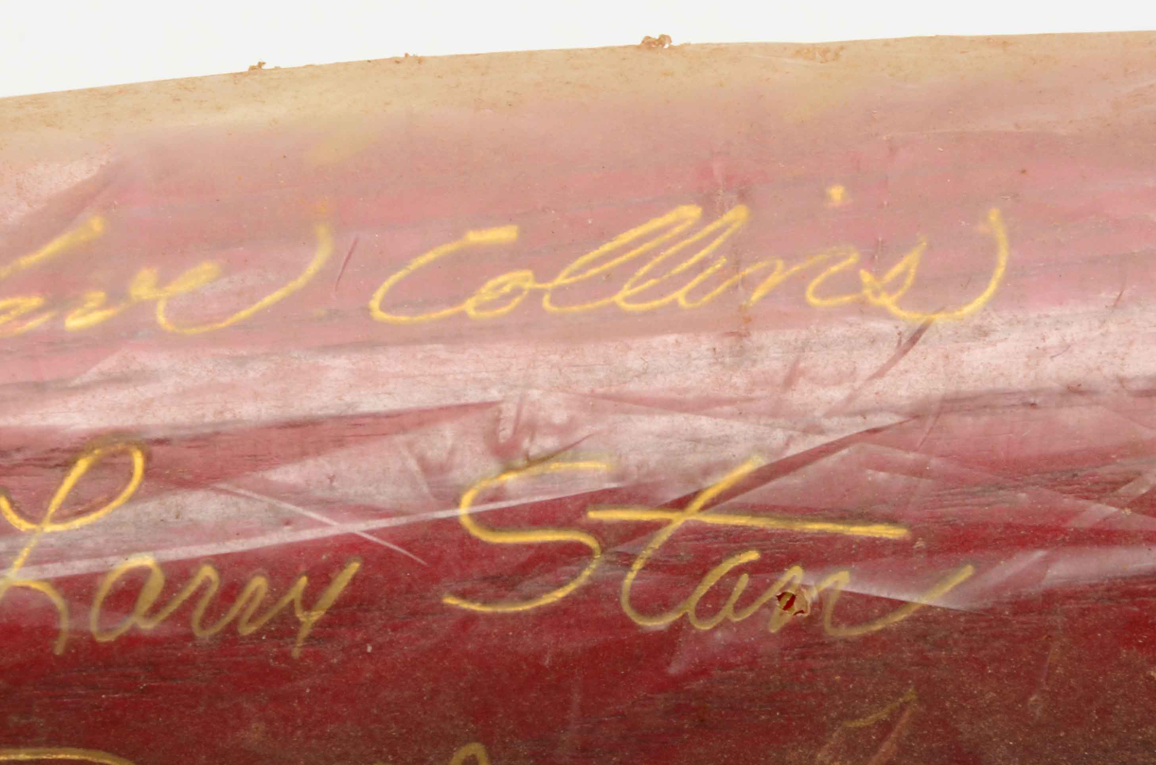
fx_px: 8550
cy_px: 576
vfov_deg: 5.1
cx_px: 623
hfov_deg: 7.7
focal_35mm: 267
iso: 200
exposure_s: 1/160
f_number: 18
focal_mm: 105
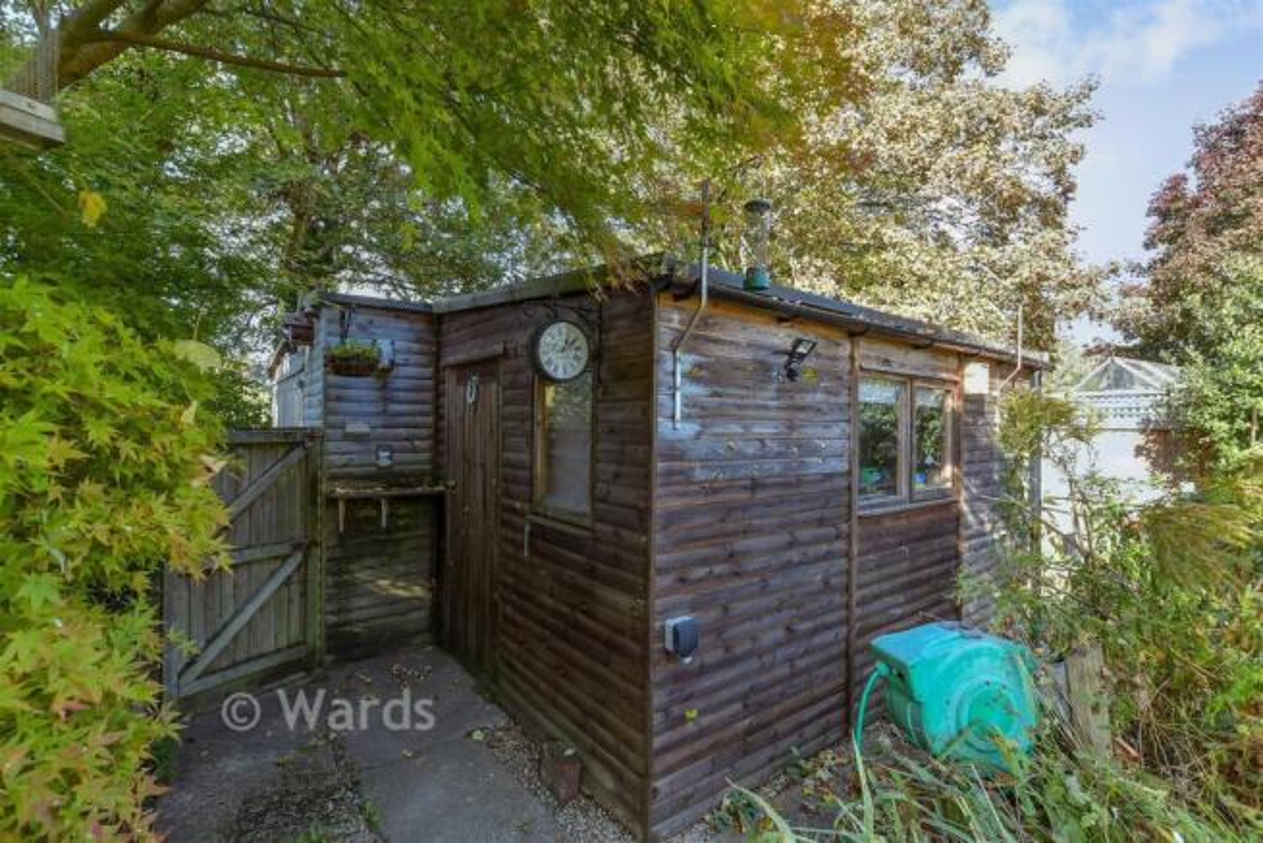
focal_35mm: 15
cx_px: 632
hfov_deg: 100.4
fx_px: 526
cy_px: 422
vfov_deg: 77.4
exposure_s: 1/30
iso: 200
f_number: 8
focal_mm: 10
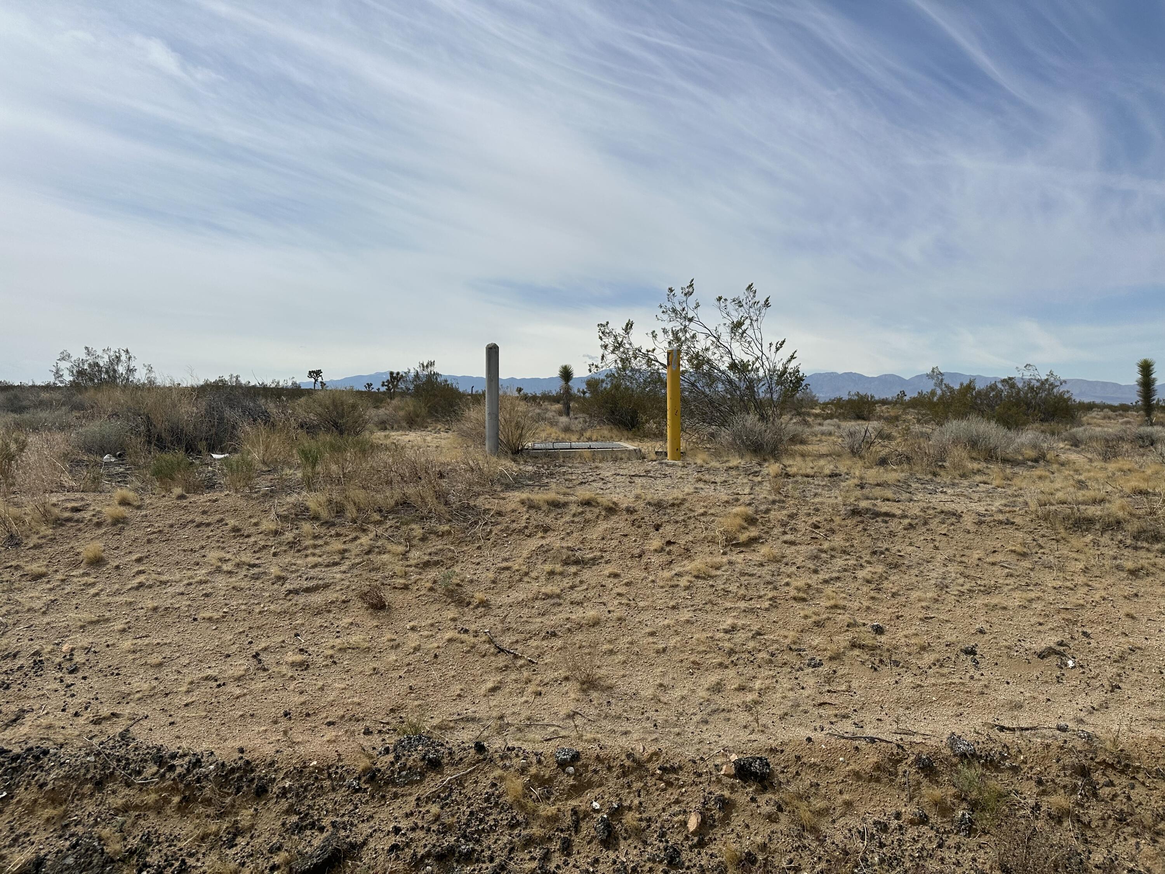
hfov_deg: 71.6
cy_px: 437
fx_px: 808
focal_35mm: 24
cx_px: 582
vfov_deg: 56.8
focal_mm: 6.86
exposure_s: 1/12048
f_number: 1.78
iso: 80
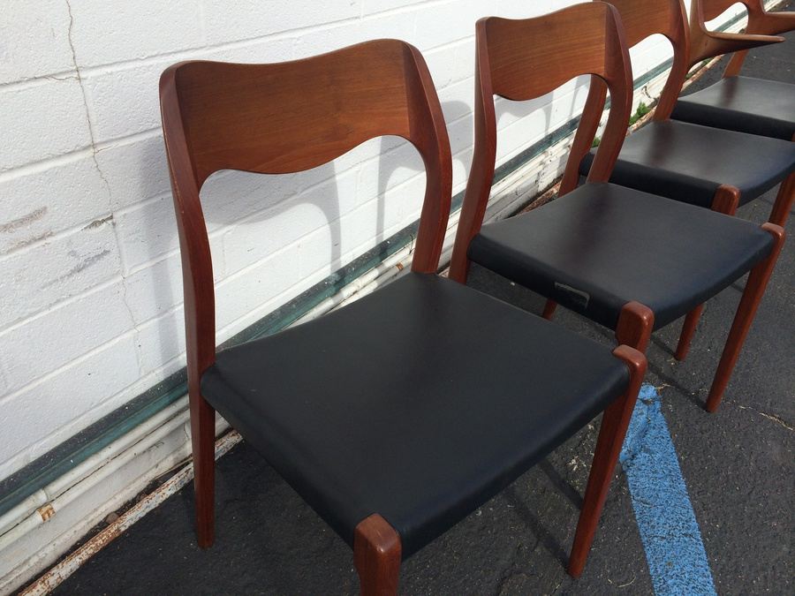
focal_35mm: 30
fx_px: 689
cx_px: 398
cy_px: 298
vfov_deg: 46.8
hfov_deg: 60.0
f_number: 2.2
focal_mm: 4.12
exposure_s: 1/2740
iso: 40
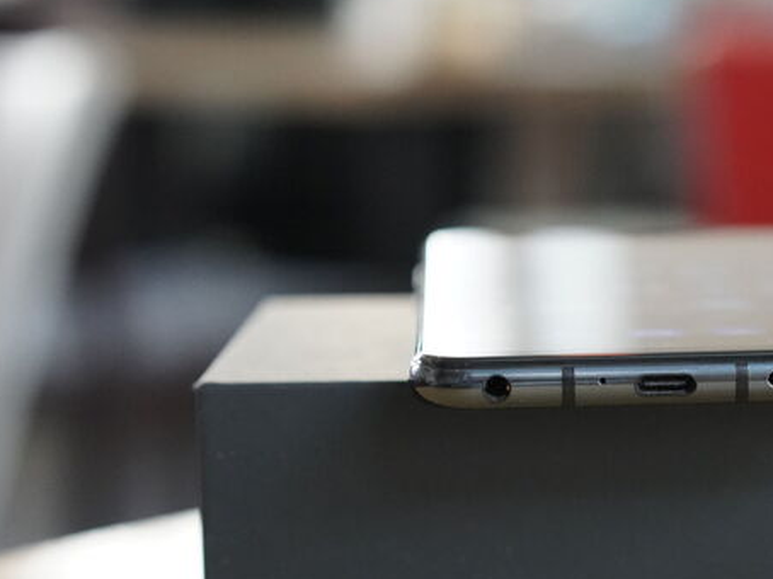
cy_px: 288
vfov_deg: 13.2
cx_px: 616
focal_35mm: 112
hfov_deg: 17.4
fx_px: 2500
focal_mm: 55
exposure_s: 1/800
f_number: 3.5
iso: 6400
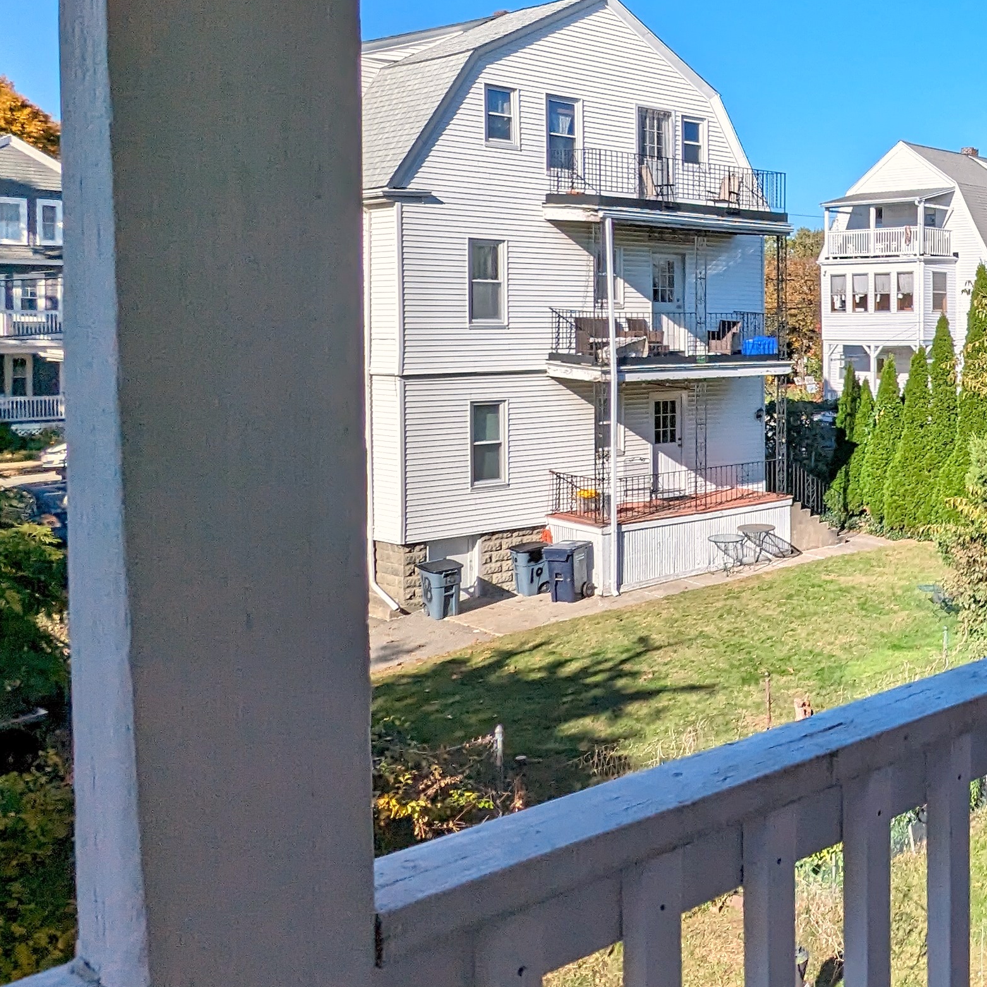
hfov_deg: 37.1
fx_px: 1194
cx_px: 1106
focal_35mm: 37
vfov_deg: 44.5
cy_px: 365
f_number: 2.2
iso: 52
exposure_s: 1/3003
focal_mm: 2.35
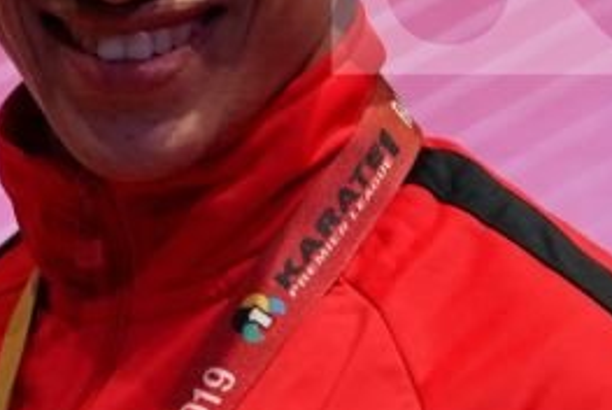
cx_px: -1029
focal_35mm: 1107
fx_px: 18840
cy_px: 687
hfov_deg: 1.9
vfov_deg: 1.2
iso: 1250
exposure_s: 1/250
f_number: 3.5
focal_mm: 162
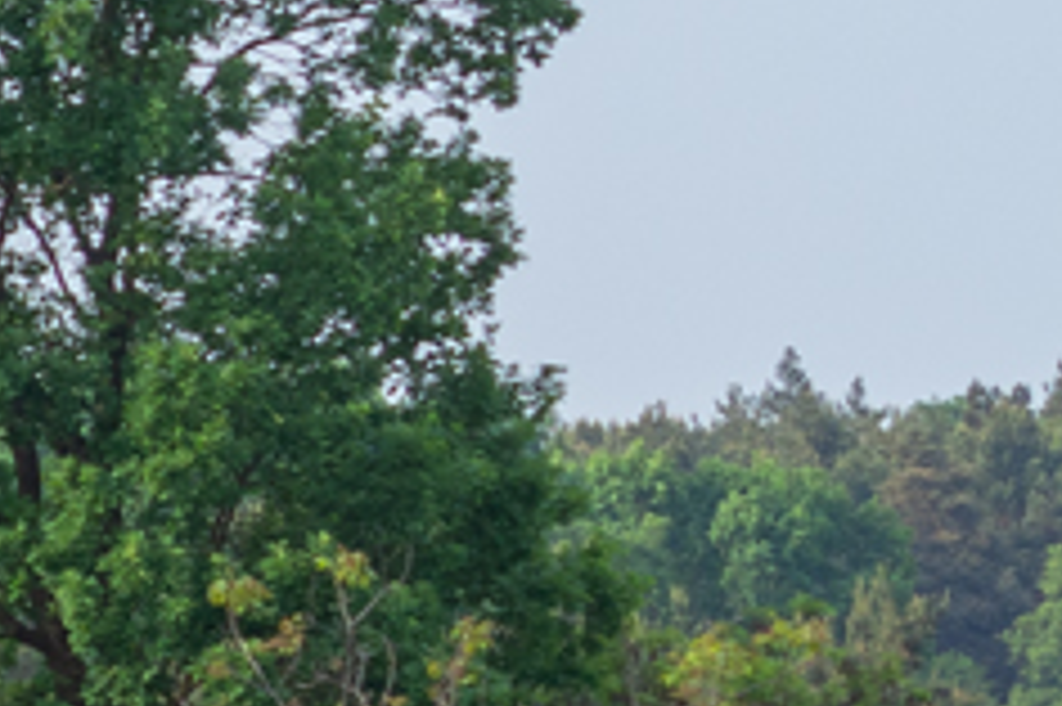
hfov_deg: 2.1
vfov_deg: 1.4
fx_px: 28488
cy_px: 1608
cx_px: -2529
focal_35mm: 966
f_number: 7.1
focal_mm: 95
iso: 250
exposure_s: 1/320
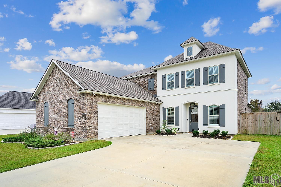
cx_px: 140
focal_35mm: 20
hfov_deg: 82.6
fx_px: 160
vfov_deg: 60.7
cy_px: 94
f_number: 9
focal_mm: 20.5
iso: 800
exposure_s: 1/320
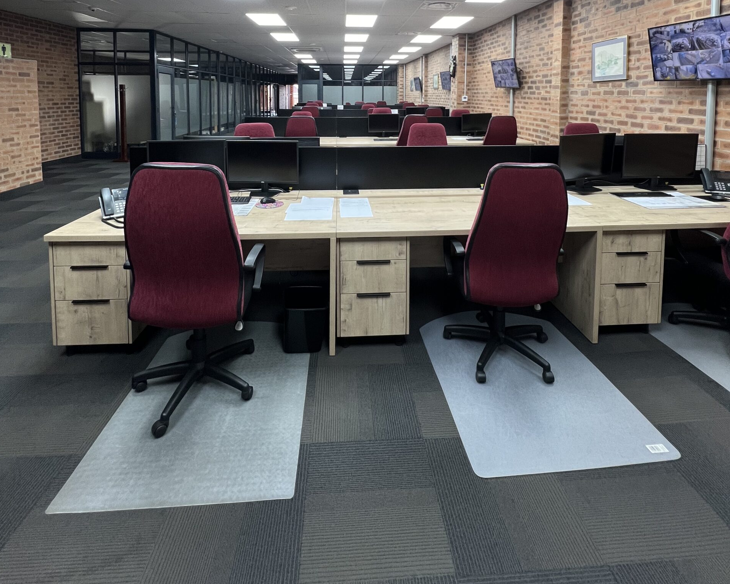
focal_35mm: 17
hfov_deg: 89.6
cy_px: 121
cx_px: 364
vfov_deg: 69.9
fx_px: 367
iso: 160
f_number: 1.8
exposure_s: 1/100
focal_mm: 1.57
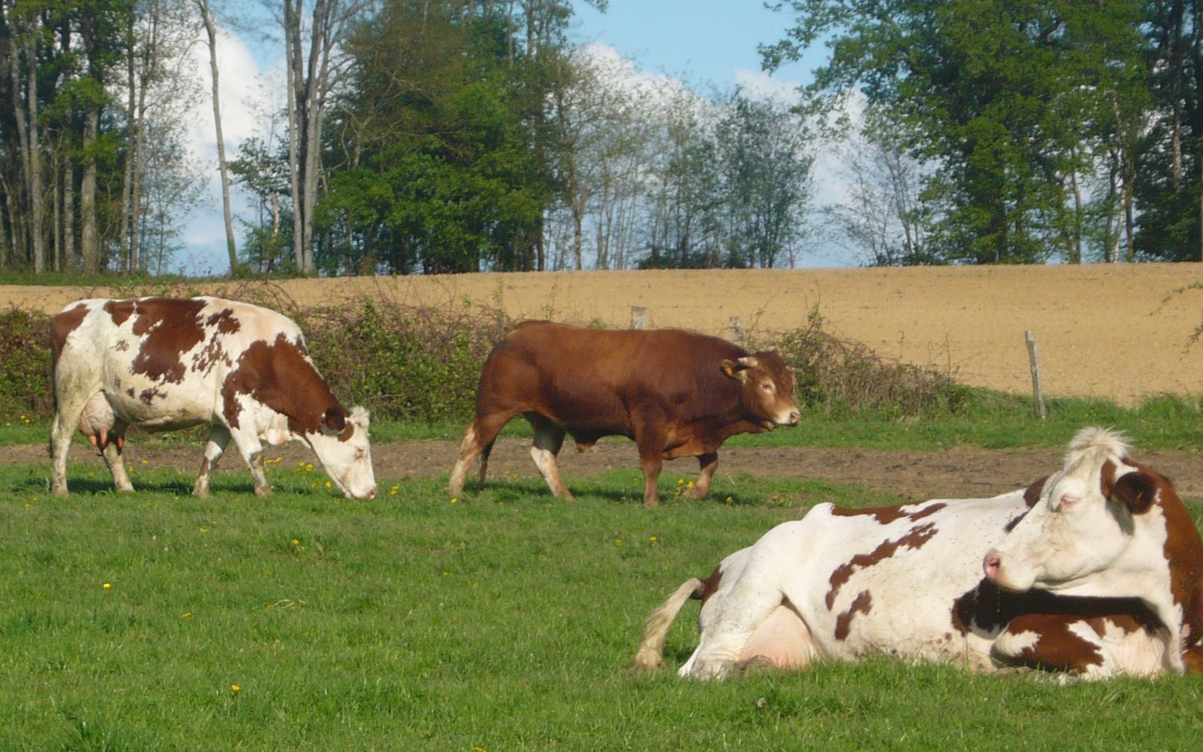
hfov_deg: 12.3
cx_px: 602
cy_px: 400
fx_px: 5574
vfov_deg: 7.7
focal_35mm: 170
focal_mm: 16.5
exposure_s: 1/500
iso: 100
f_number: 5.1
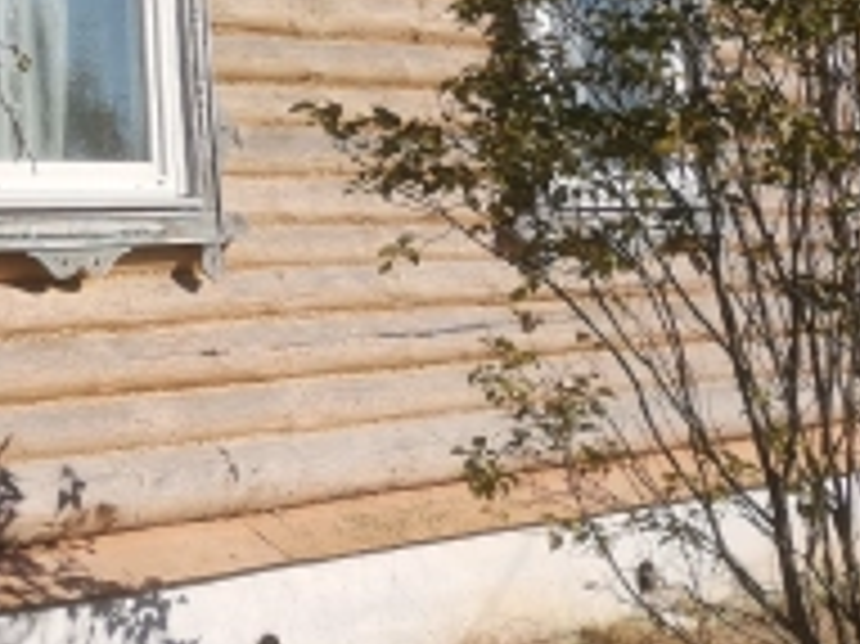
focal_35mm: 85
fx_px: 2110
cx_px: 212
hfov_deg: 22.8
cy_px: -54
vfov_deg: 16.8
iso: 50
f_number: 1.8
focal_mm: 4.75
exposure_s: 1/2833
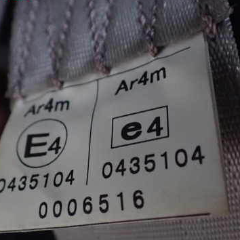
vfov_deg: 37.5
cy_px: 138
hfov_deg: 37.5
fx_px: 353
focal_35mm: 45
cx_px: 107
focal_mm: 5.4
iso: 1250
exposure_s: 1/30
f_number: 2.3
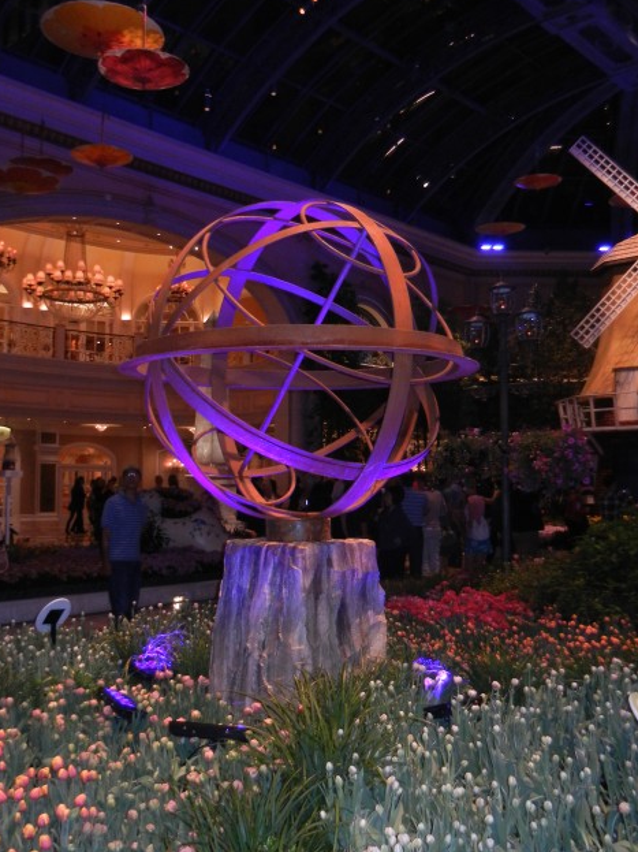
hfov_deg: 38.6
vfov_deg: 50.1
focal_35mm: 37
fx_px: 910
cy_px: 417
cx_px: 268
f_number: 3.5
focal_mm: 5.4
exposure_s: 1/30
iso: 400
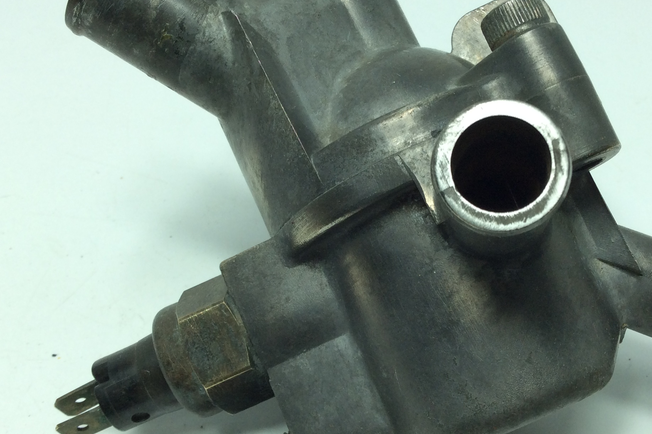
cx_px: 364
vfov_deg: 28.6
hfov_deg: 41.8
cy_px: 223
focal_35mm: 47
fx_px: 851
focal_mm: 3.3
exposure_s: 1/330
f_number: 2.4
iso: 32
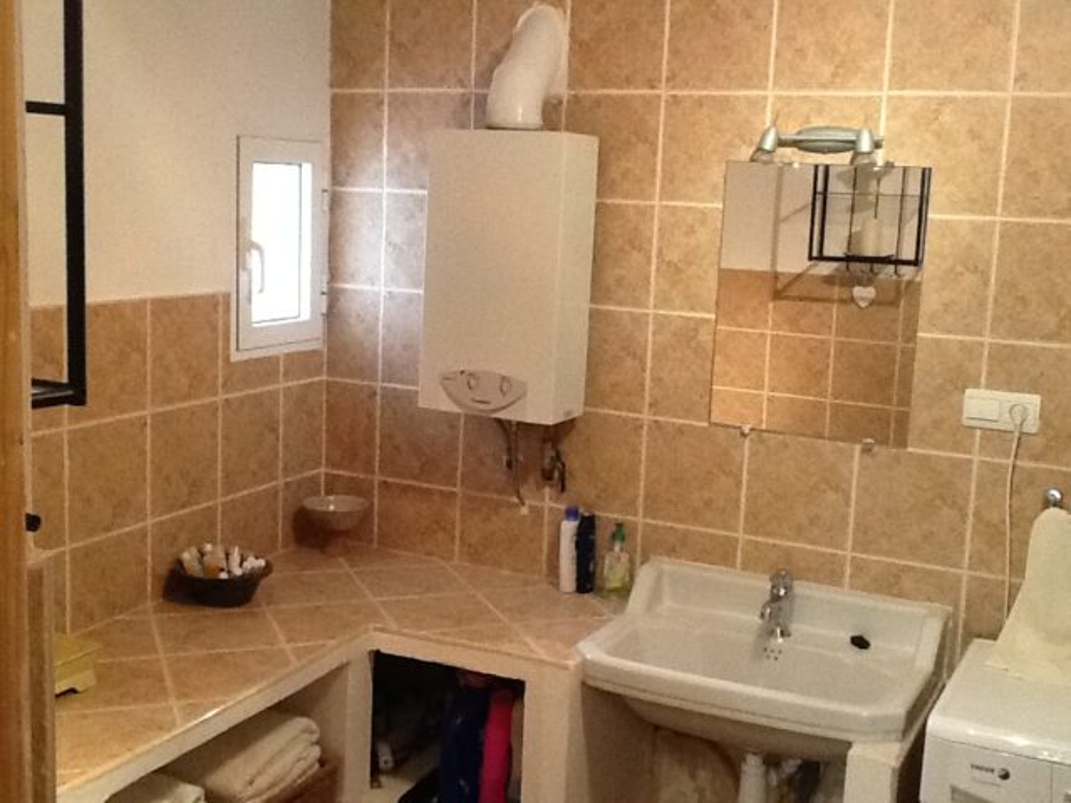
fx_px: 1361
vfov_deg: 32.9
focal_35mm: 44
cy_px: 402
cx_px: 536
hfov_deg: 43.0
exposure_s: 1/30
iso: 250
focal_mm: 2.03
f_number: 2.4
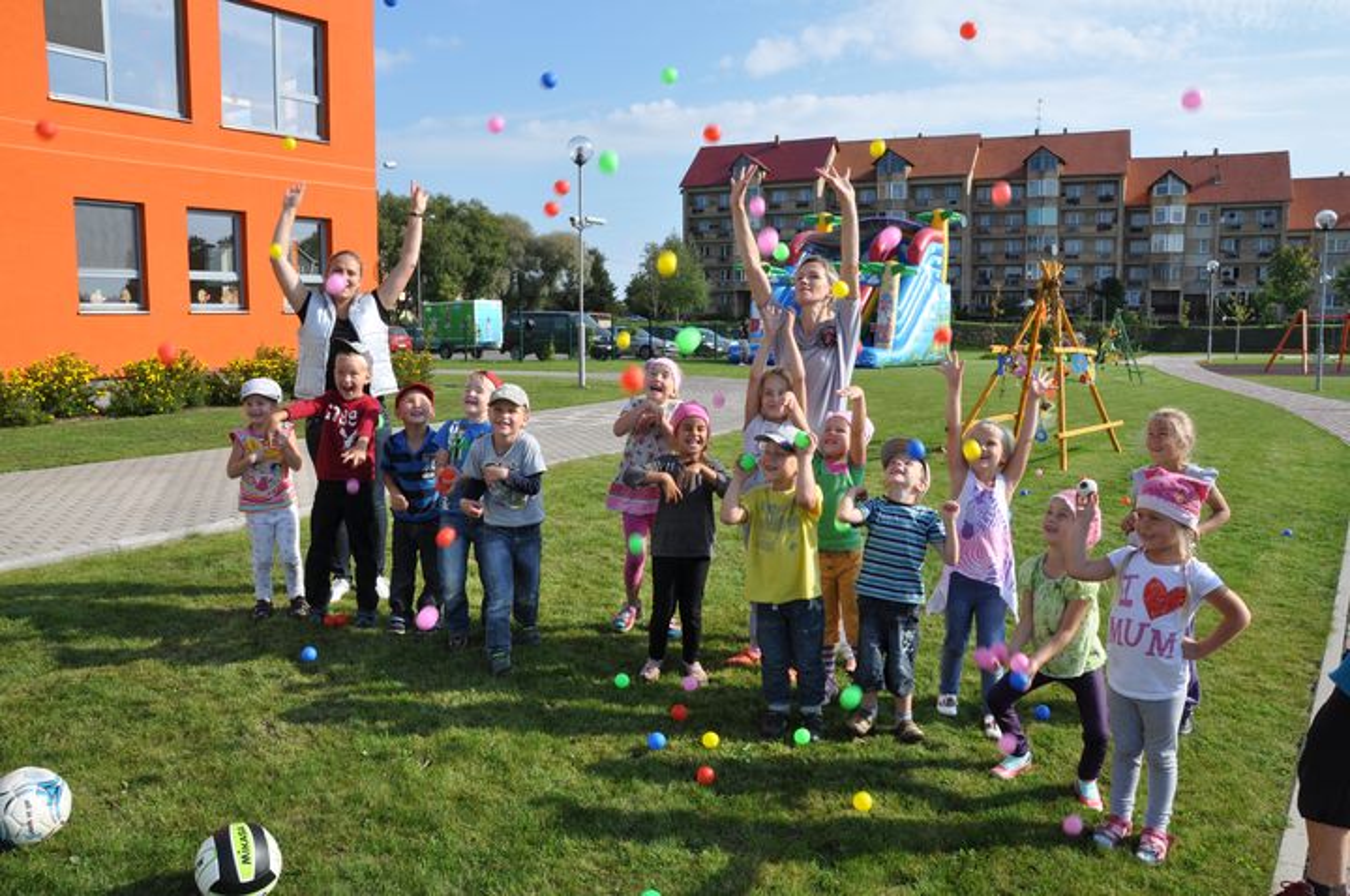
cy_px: 448
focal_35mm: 27
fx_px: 1011
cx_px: 675
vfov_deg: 47.8
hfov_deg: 67.5
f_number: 13
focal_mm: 18
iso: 200
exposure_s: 1/160
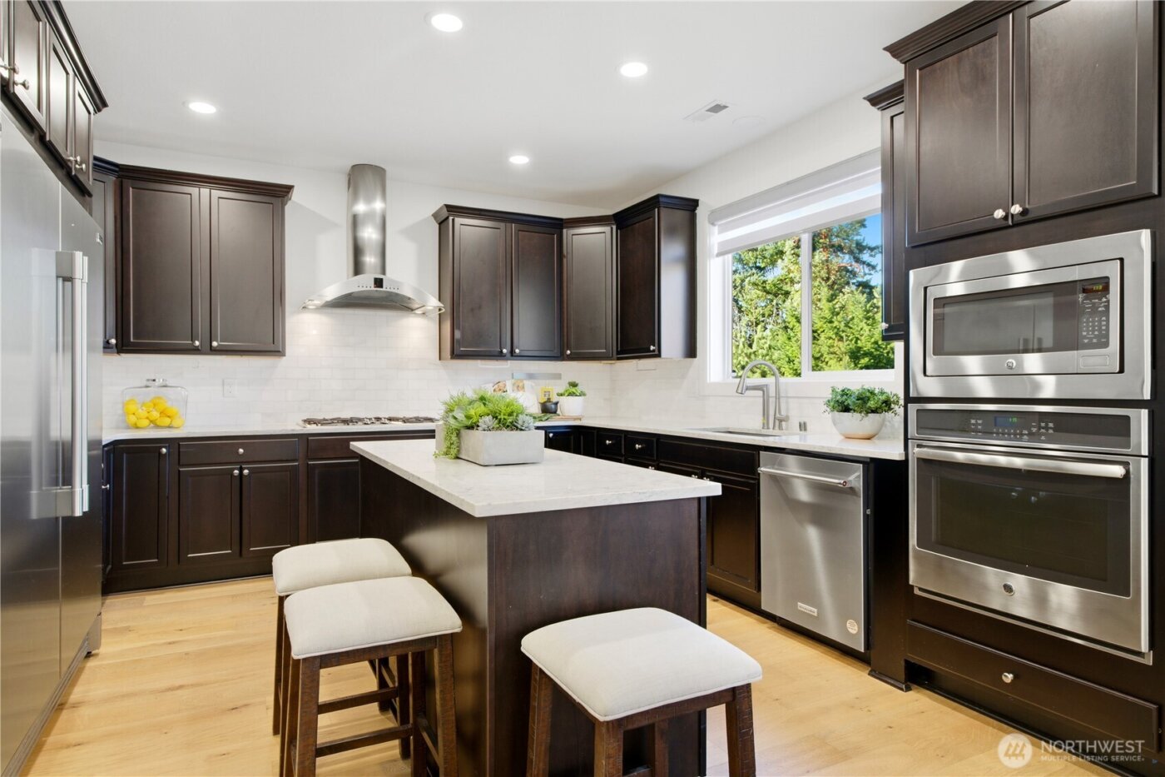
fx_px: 647
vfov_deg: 61.9
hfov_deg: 84.0
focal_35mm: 20
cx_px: 582
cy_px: 388
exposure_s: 1/20
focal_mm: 20
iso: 400
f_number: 9
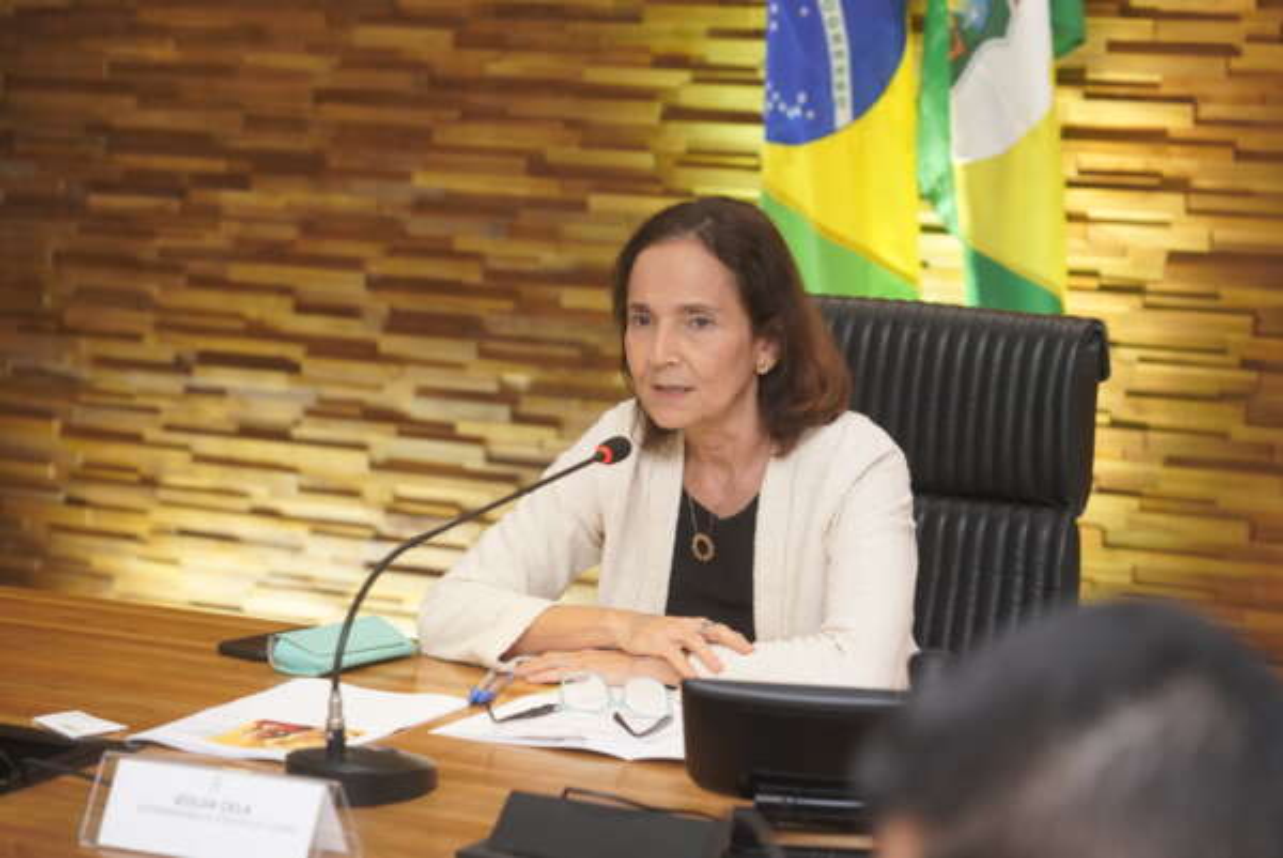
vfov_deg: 13.8
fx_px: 3531
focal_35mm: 99
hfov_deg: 20.6
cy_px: 429
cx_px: 642
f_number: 4
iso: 4000
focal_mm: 99
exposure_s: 1/200
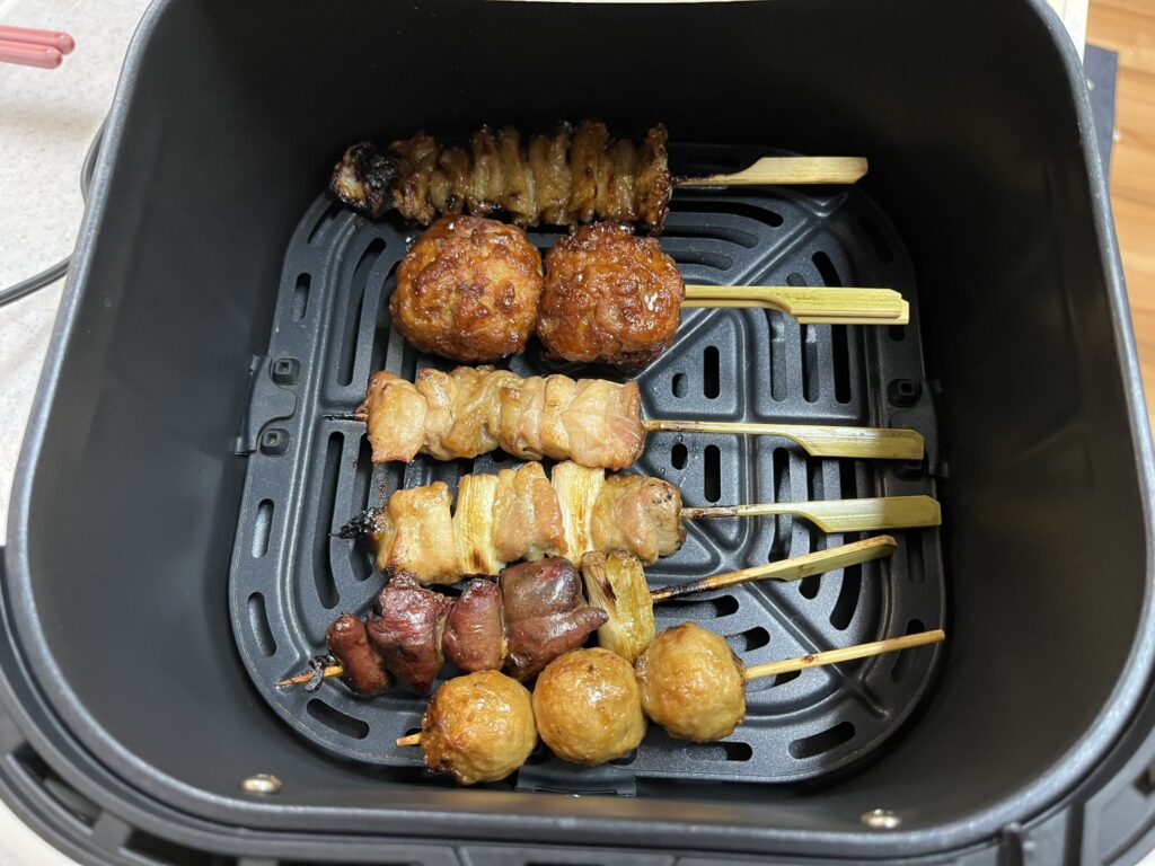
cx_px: 578
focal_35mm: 26
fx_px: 868
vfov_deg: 53.1
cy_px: 433
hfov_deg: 67.3
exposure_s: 1/50
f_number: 1.6
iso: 400
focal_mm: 5.1
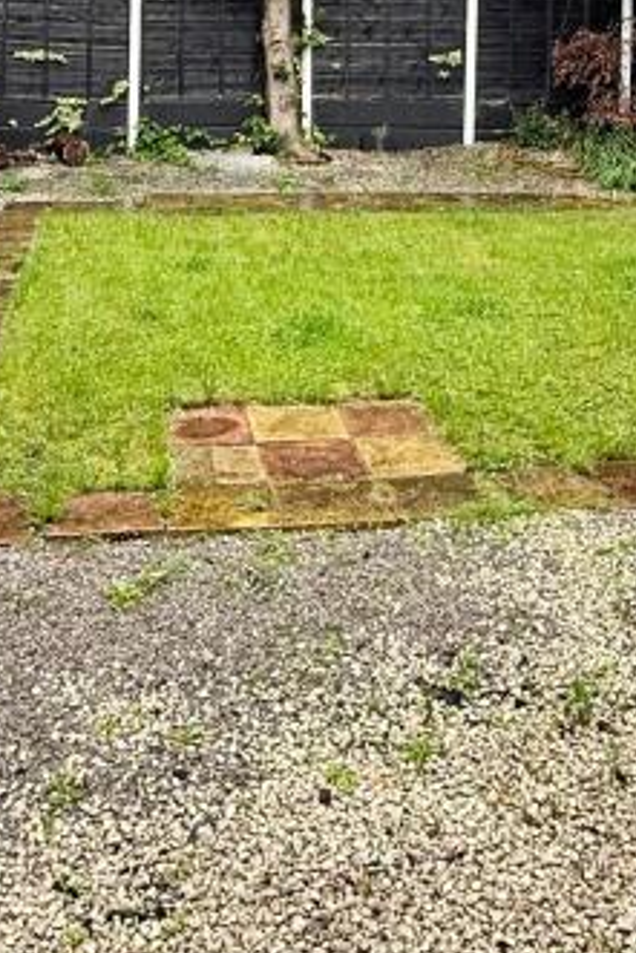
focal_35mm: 45
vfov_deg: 39.1
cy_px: 23
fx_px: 1191
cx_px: 279
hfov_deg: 29.9
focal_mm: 2.22
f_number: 2.2
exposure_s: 1/100
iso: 64
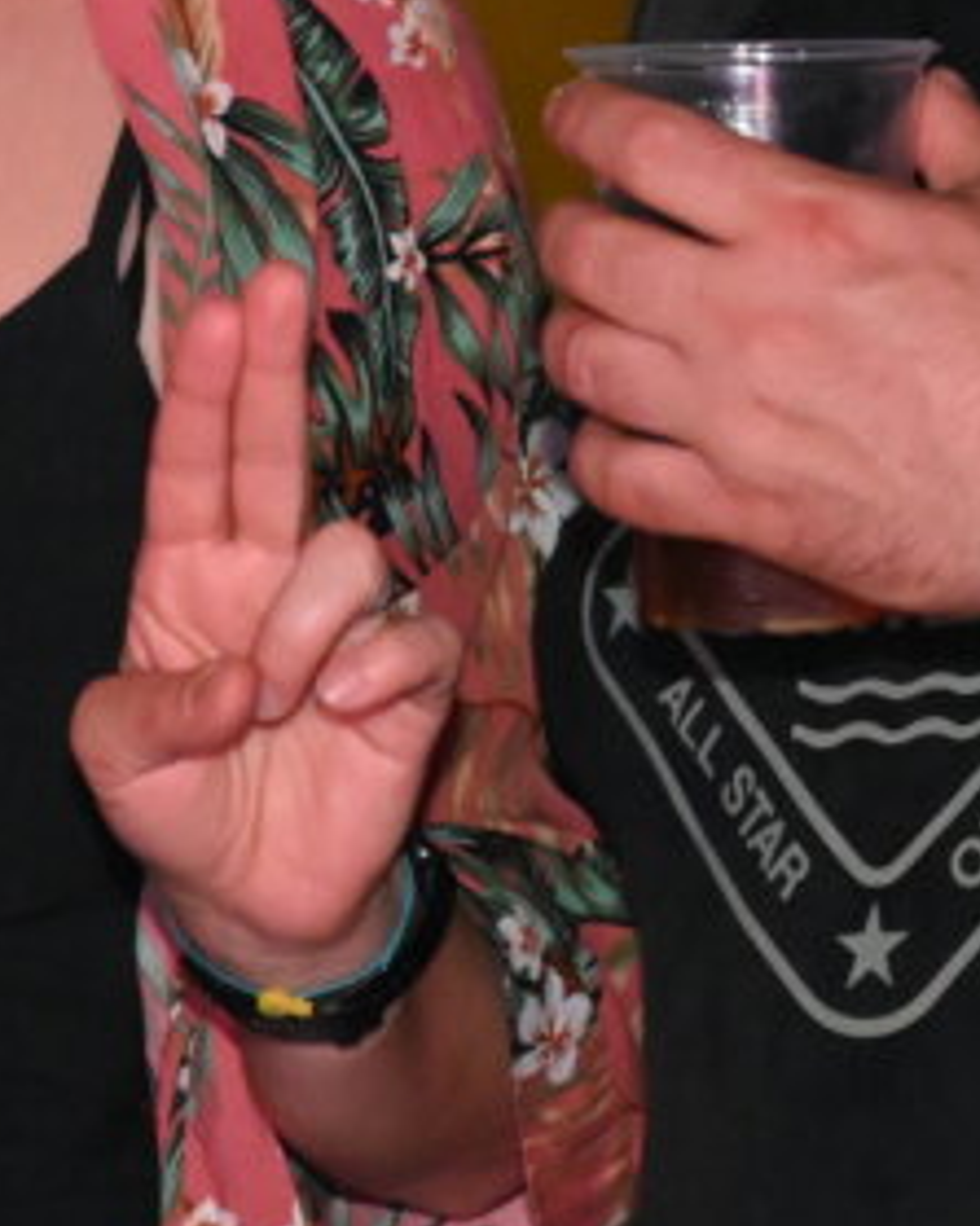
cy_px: 68
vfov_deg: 8.0
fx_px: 8742
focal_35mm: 241
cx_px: 387
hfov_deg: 6.4
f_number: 6
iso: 18000
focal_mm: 70
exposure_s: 1/80
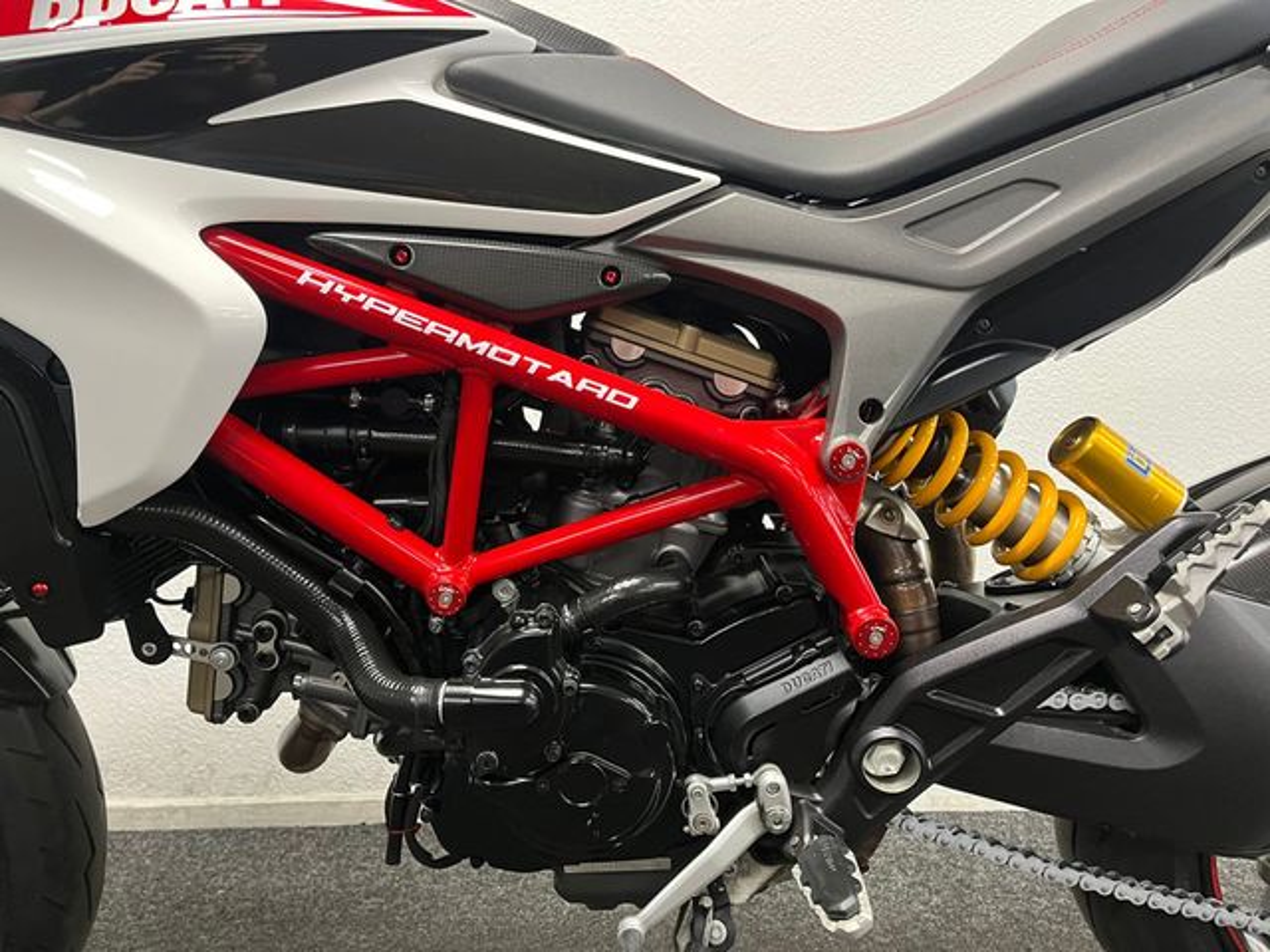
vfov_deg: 53.1
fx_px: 954
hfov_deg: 67.3
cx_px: 635
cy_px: 476
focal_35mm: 26
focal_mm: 5.1
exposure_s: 1/50
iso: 400
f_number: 1.6
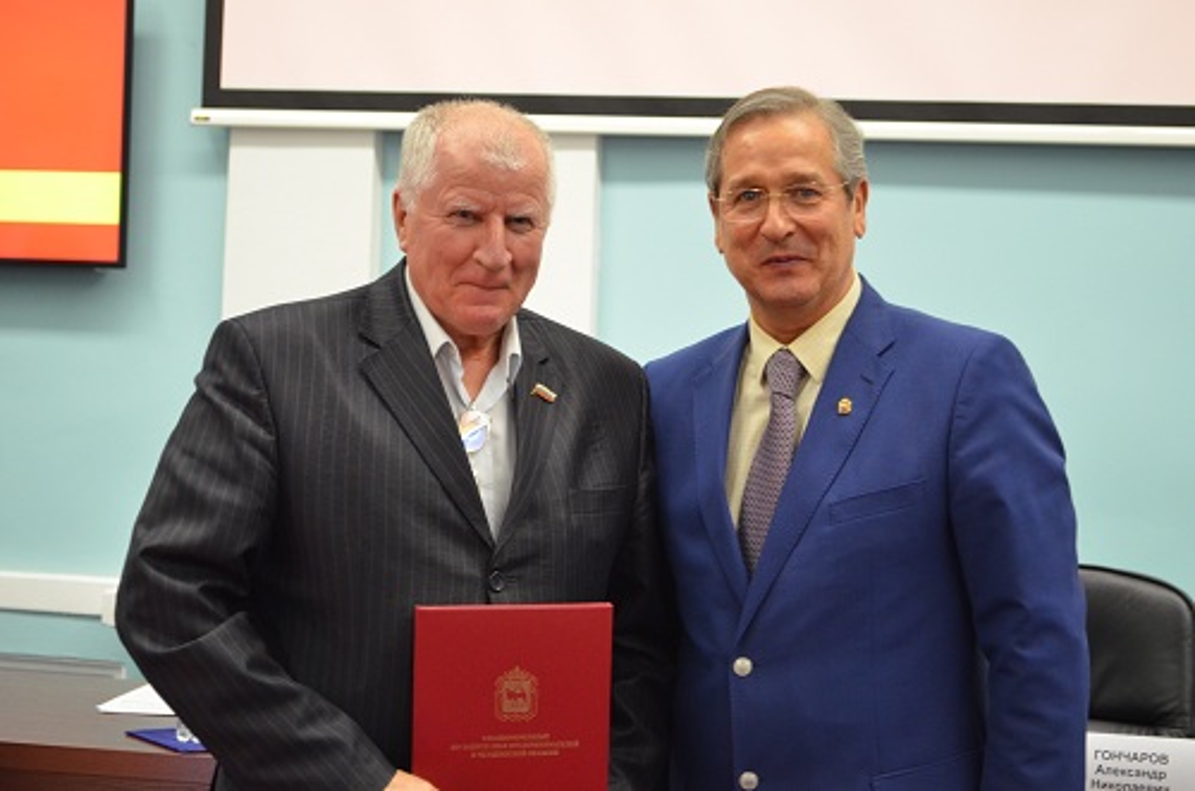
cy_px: 396
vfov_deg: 18.8
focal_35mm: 72
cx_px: 598
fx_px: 2385
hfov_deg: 28.1
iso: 1400
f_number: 5.3
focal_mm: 48
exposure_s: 1/30
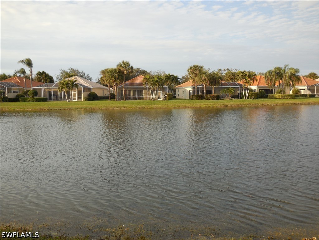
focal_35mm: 34
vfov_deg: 41.8
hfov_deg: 54.0
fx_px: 313
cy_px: 120
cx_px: 160
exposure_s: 1/640
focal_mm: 6.1
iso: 125
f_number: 3.4
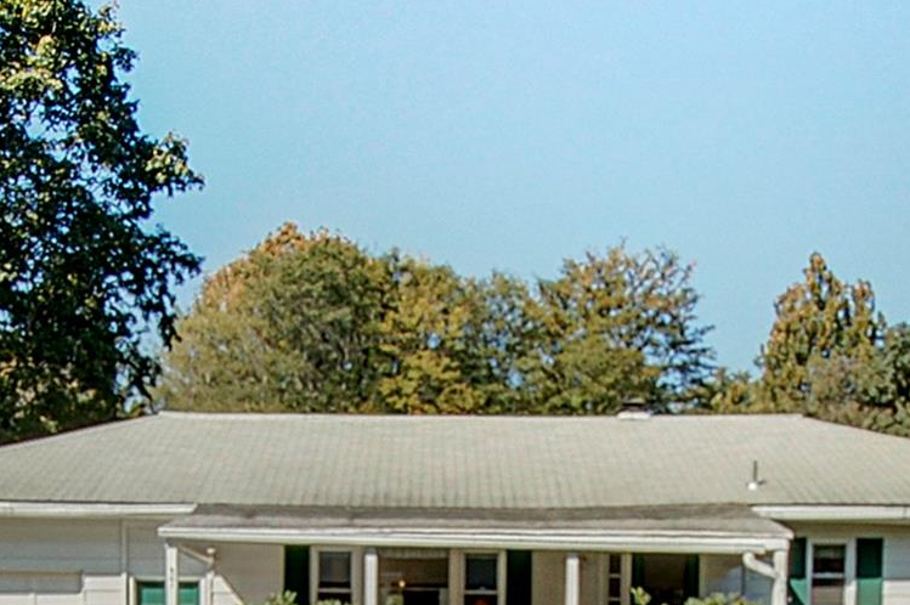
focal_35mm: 41
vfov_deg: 27.6
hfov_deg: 47.2
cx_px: 543
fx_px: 1035
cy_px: 770
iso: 200
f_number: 14
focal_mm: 10
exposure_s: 1/50
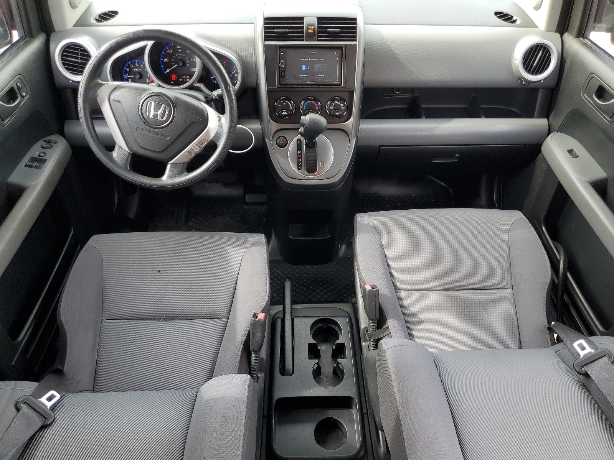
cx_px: 307
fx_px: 461
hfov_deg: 67.3
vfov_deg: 53.1
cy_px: 230
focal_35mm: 26
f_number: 1.5
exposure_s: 1/120
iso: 51
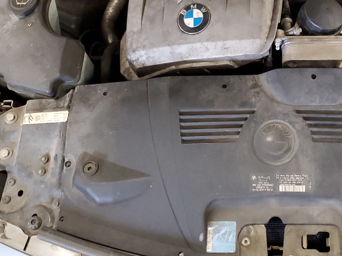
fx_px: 553
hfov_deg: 33.3
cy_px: 12
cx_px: 279
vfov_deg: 25.1
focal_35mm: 56
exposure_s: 1/30
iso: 335
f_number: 1.5
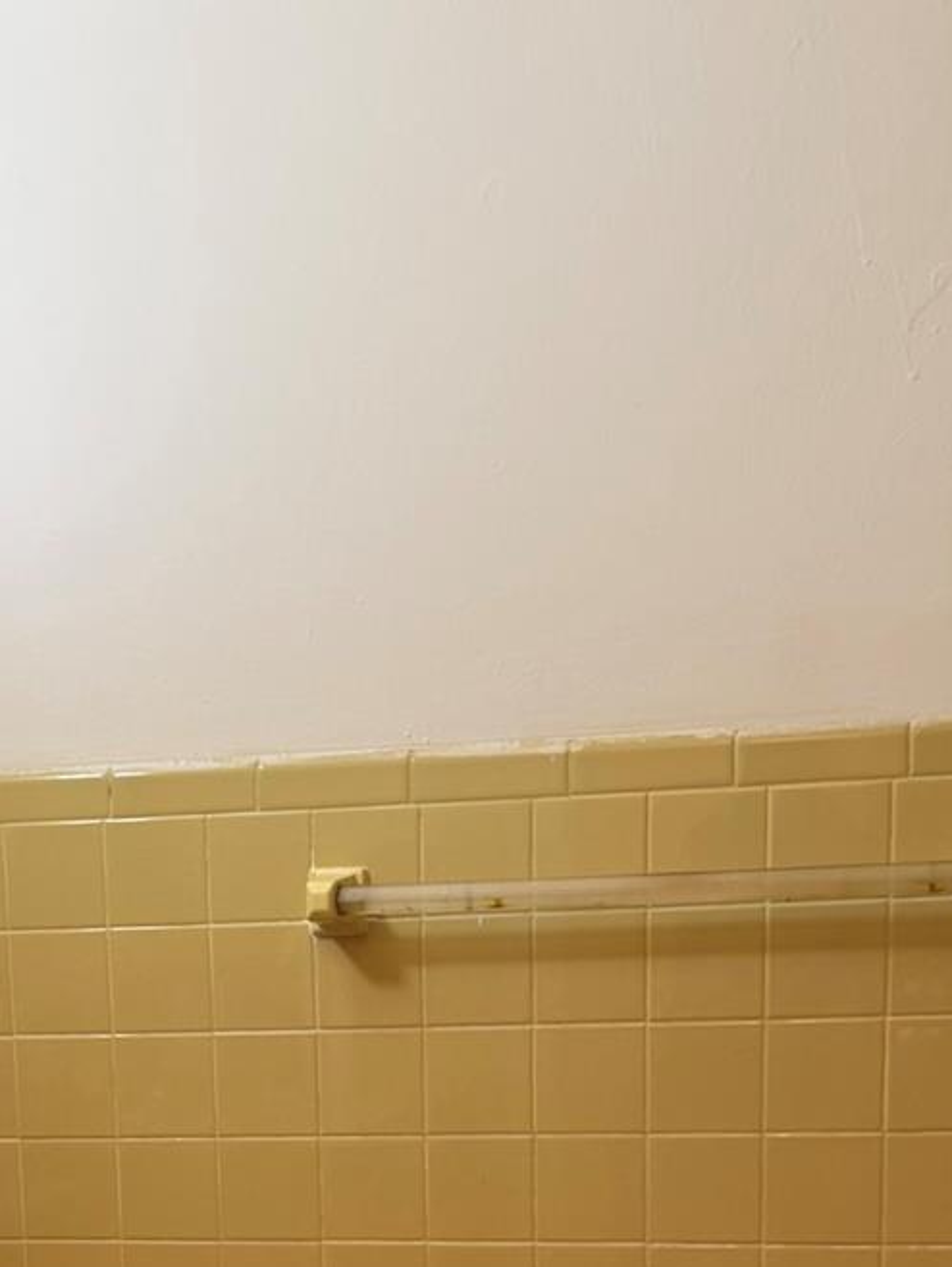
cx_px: 229
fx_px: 2052
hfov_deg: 25.8
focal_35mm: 56
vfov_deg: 32.0
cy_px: 1230
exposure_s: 1/60
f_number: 1.78
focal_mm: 6.76
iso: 200
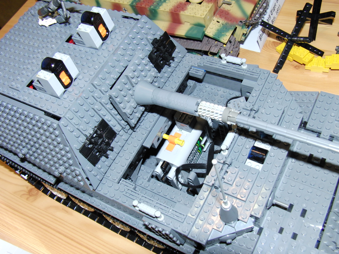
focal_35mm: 36
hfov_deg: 51.4
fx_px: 353
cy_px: 127
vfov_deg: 39.7
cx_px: 170
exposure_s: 1/60
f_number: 3.8
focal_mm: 7.3
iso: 200
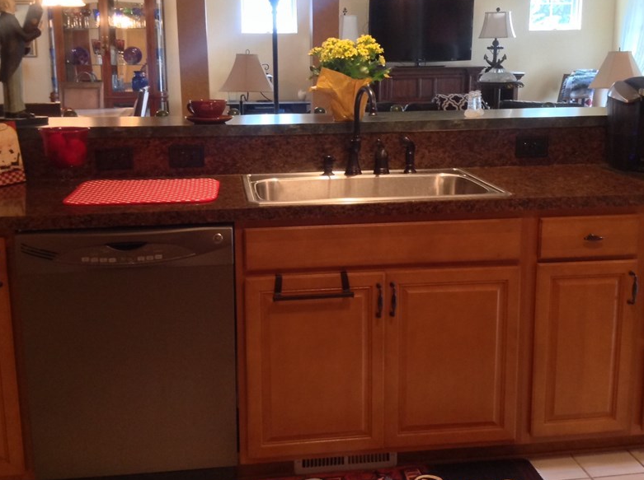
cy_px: 199
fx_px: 854
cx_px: 326
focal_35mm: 46
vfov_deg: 31.4
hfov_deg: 41.3
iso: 250
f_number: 2.4
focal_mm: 4.28
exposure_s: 1/15
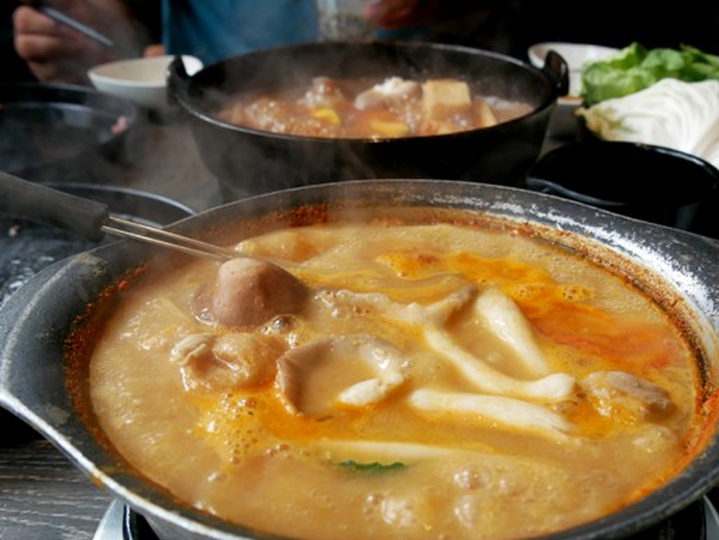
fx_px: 831
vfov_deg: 35.9
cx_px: 399
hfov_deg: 46.7
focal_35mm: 40
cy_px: 305
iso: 640
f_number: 5.6
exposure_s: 1/160
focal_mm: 17
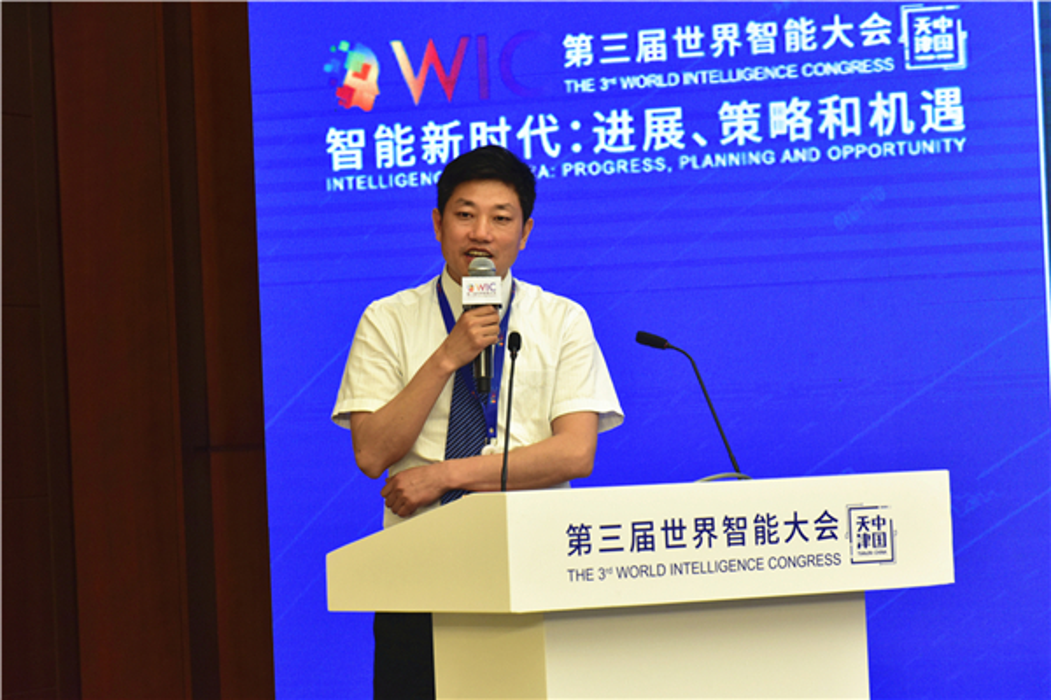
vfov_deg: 8.1
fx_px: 4963
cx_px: 526
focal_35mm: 170
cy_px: 350
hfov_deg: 12.1
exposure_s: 1/80
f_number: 5.6
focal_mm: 170
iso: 2000
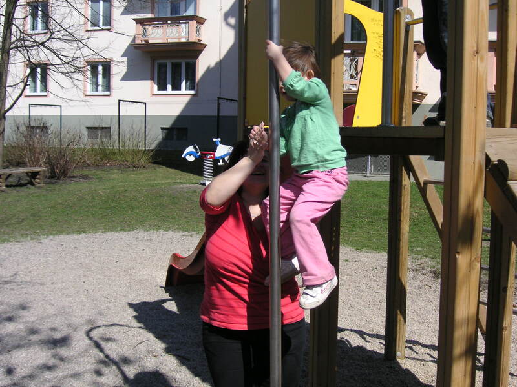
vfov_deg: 29.1
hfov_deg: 38.2
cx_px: 258
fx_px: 747
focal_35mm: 50
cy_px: 194
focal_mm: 8.4
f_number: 3.4
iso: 50
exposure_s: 1/1000
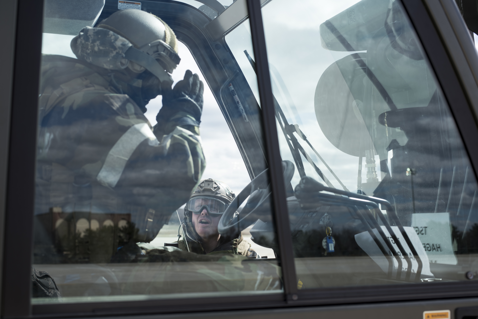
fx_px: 664
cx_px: 239
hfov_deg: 39.6
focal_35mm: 50
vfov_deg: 27.0
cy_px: 160
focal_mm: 50
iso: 100
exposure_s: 1/400
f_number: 5.6
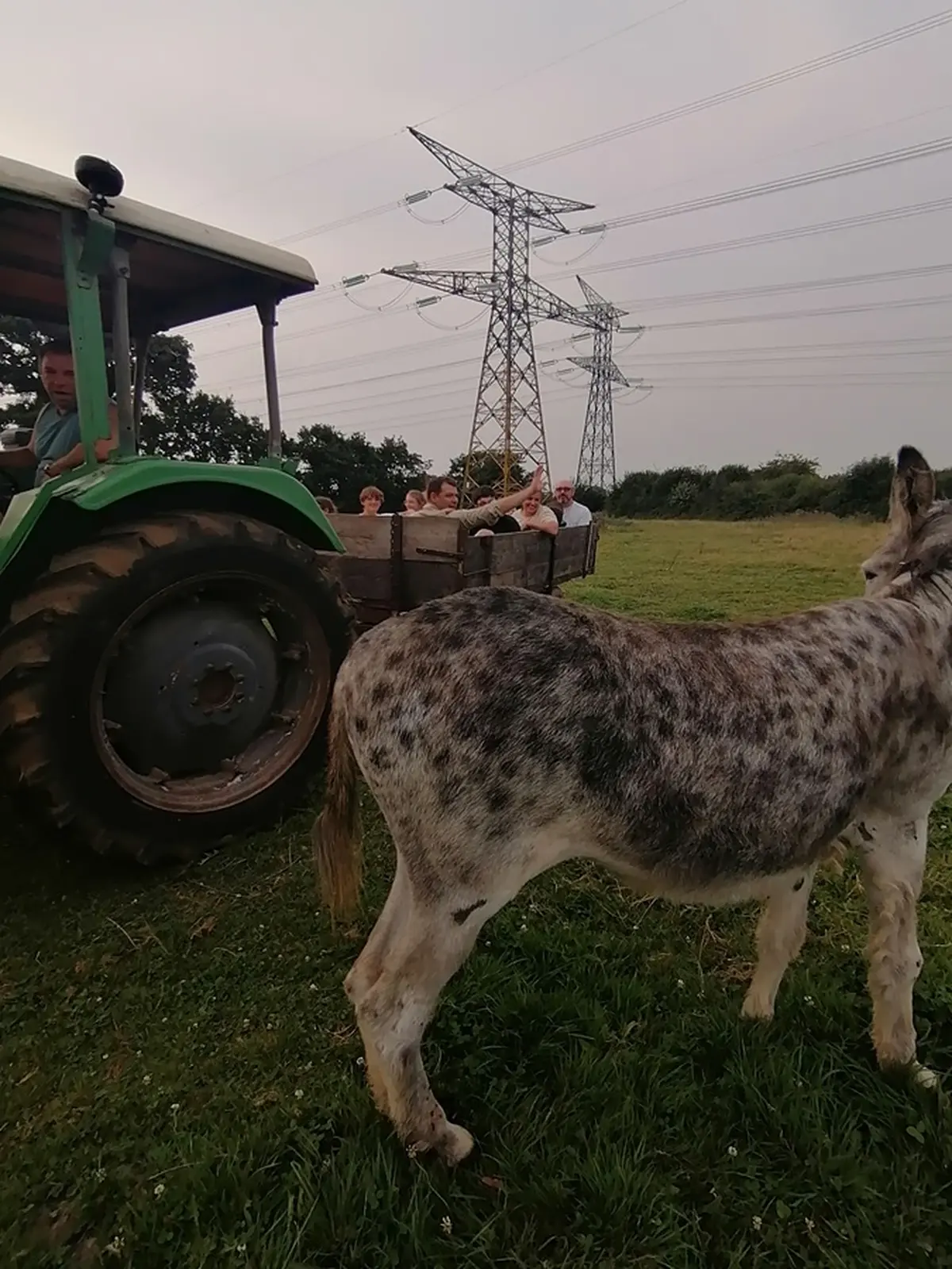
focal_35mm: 17
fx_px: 623
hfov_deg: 74.7
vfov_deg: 91.0
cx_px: 476
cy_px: 634
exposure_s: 1/421
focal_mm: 2.84
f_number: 2.4
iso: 50
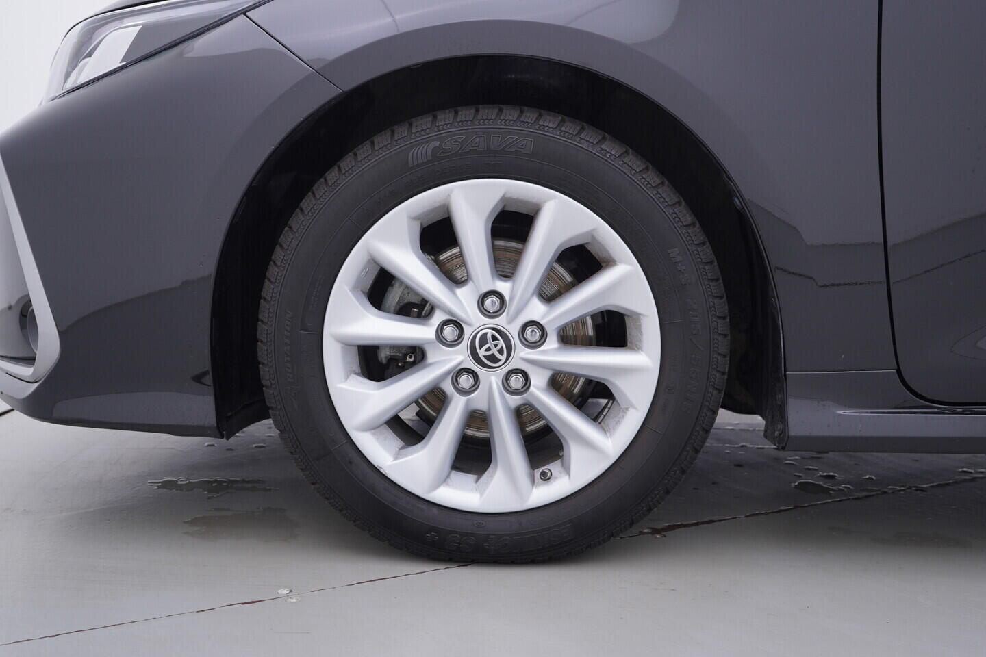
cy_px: 328
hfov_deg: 53.1
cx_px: 493
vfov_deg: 36.9
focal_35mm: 36
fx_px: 986
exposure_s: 1/60
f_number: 3.5
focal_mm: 24
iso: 125
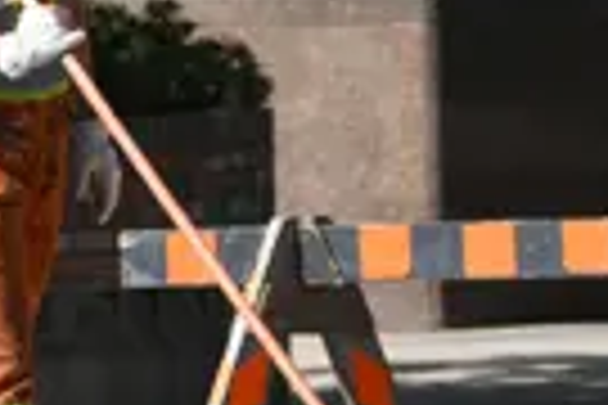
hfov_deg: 3.1
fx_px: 11399
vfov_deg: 2.0
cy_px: 112
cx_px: 340
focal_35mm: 675
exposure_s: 1/400
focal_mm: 150
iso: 100
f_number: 5.6
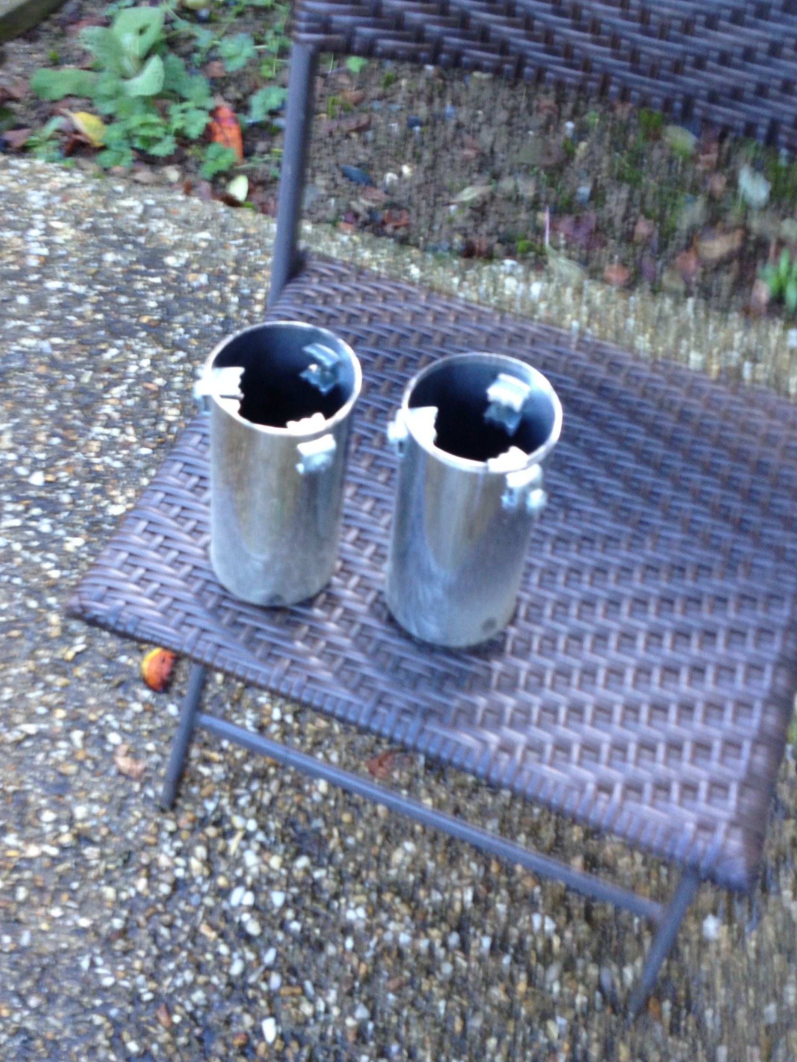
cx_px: 310
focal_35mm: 46
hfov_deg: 31.4
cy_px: 507
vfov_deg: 41.2
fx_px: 1412
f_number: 2.4
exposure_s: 1/24
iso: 50
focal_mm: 4.28
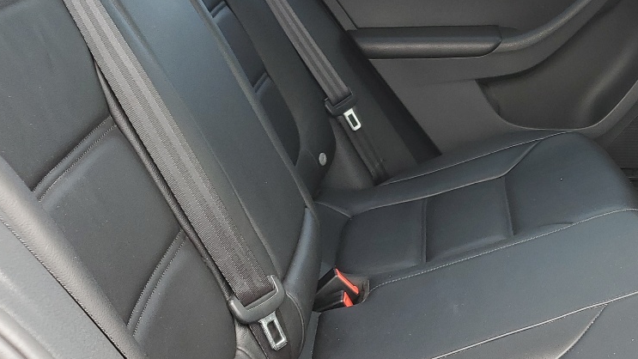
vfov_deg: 19.7
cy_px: 171
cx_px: 647
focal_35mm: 61
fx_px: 1032
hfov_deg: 31.6
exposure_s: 1/143
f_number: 1.5
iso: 50
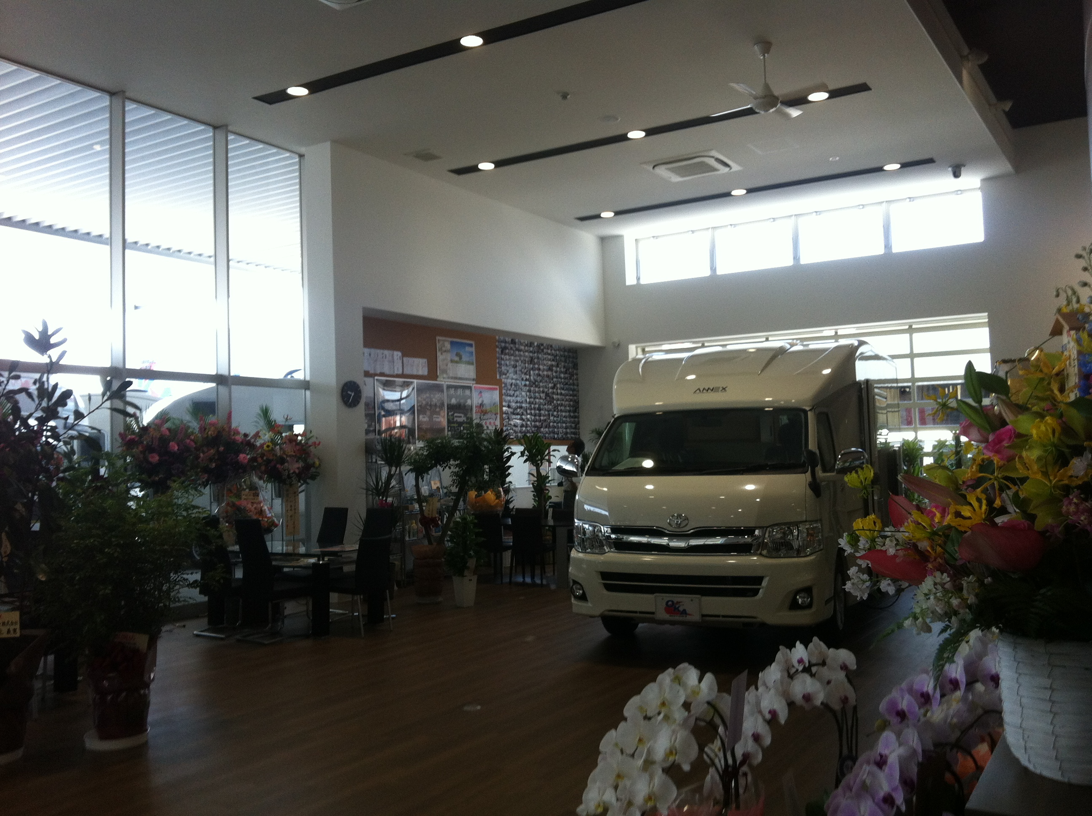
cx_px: 546
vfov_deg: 40.6
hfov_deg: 52.7
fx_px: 1102
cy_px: 408
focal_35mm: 35
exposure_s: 1/120
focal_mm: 3.85
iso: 100
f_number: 2.8
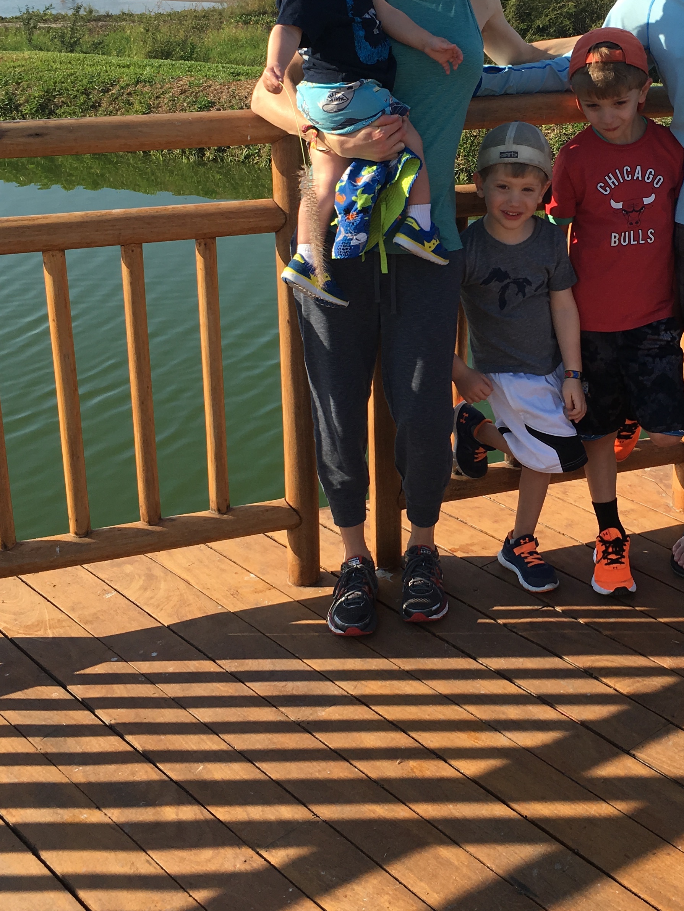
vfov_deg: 38.6
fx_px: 1291
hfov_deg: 29.2
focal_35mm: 49
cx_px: 511
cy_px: 328
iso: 25
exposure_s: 1/974
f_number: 2.2
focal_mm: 4.15
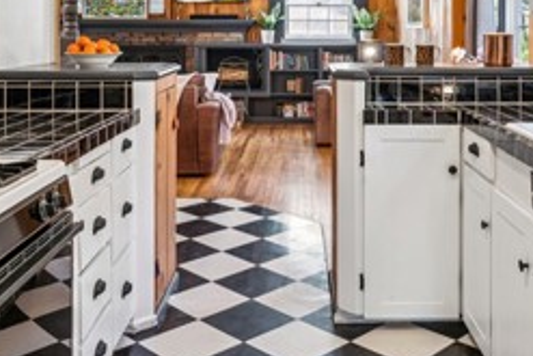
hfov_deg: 43.9
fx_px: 659
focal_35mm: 45
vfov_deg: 28.9
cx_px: 304
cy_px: 30
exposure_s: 2
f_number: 13
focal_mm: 17.2
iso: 100
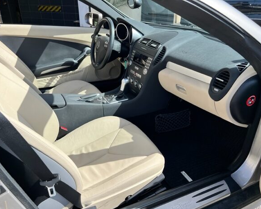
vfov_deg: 51.5
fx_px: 216
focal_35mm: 28
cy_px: 108
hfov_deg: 62.1
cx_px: 117
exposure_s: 1/1972
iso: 50
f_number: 1.5
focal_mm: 5.7
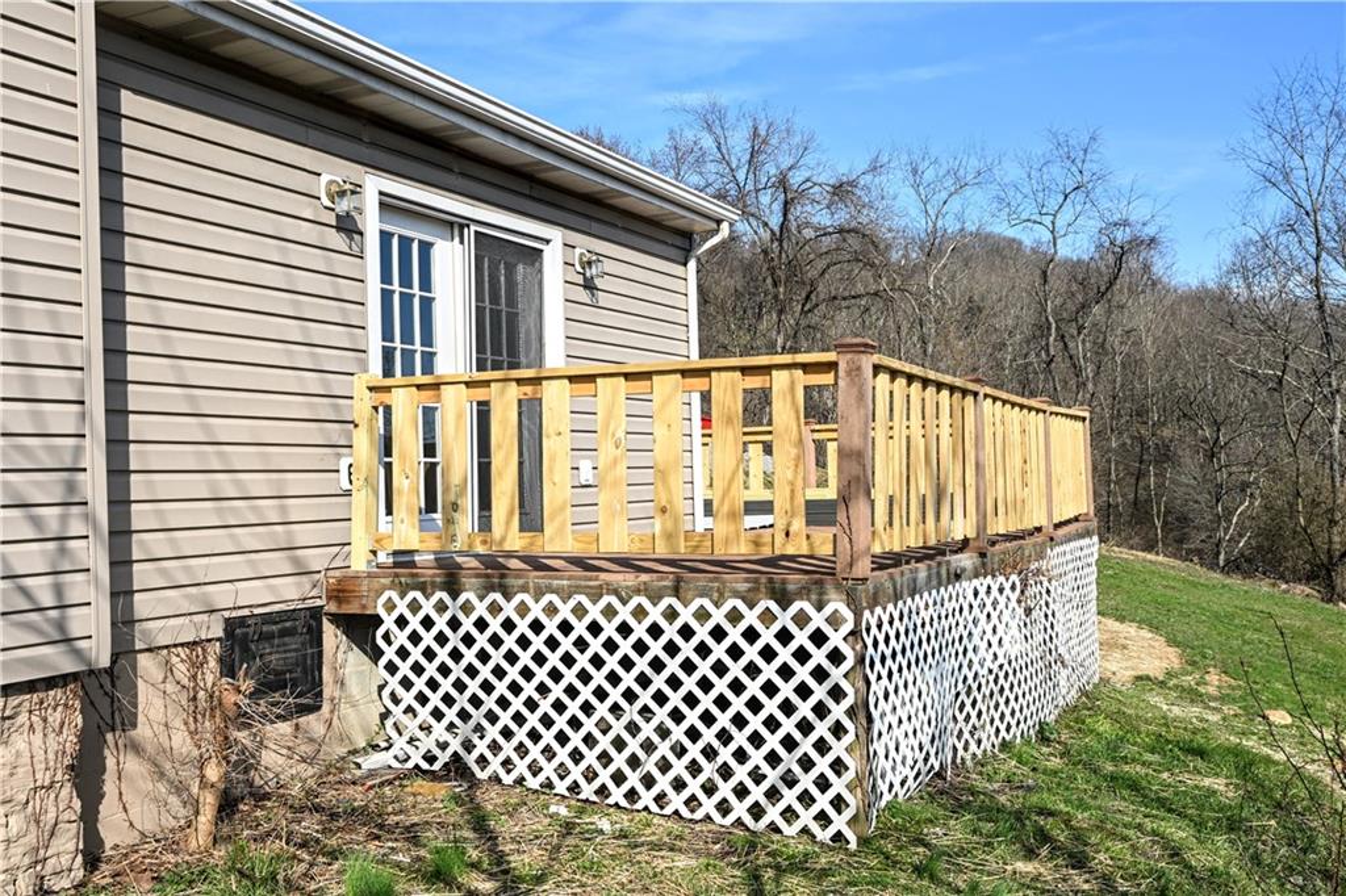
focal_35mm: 34
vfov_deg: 38.3
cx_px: 673
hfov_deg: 55.1
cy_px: 448
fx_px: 1289
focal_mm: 23
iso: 100
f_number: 9
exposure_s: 1/160
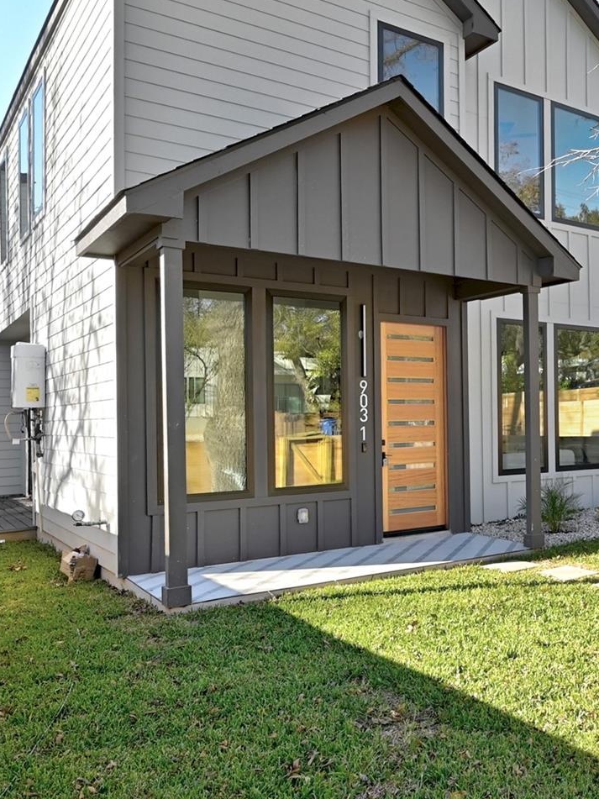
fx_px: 669
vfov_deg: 61.0
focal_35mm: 29
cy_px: 310
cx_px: 601
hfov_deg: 41.8
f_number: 10
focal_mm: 14
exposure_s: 1/80
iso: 400
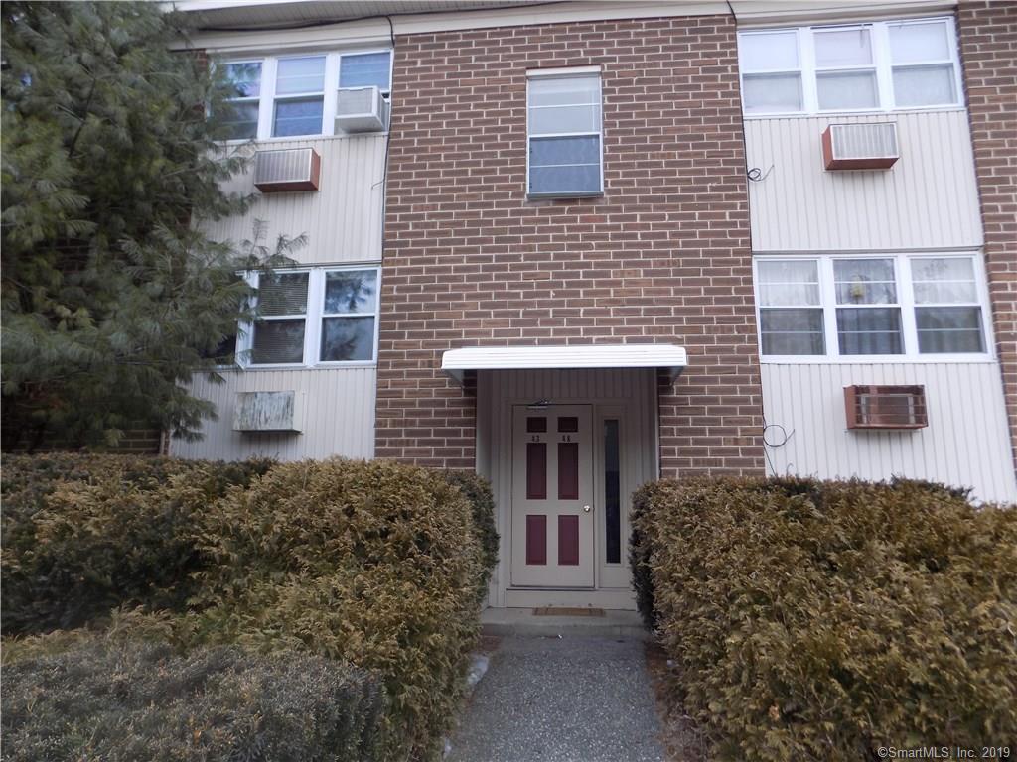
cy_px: 381
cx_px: 508
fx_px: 676
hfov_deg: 73.9
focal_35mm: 23
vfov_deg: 58.9
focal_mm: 4
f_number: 3.1
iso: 80
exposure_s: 1/30
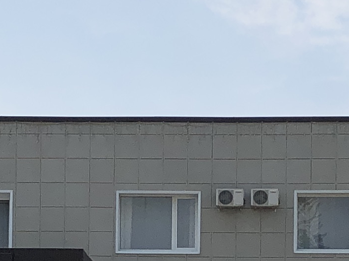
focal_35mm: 160
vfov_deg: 9.1
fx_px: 1613
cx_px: 145
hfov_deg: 12.3
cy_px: 319
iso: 25
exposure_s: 1/4367
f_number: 1.8
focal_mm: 3.99
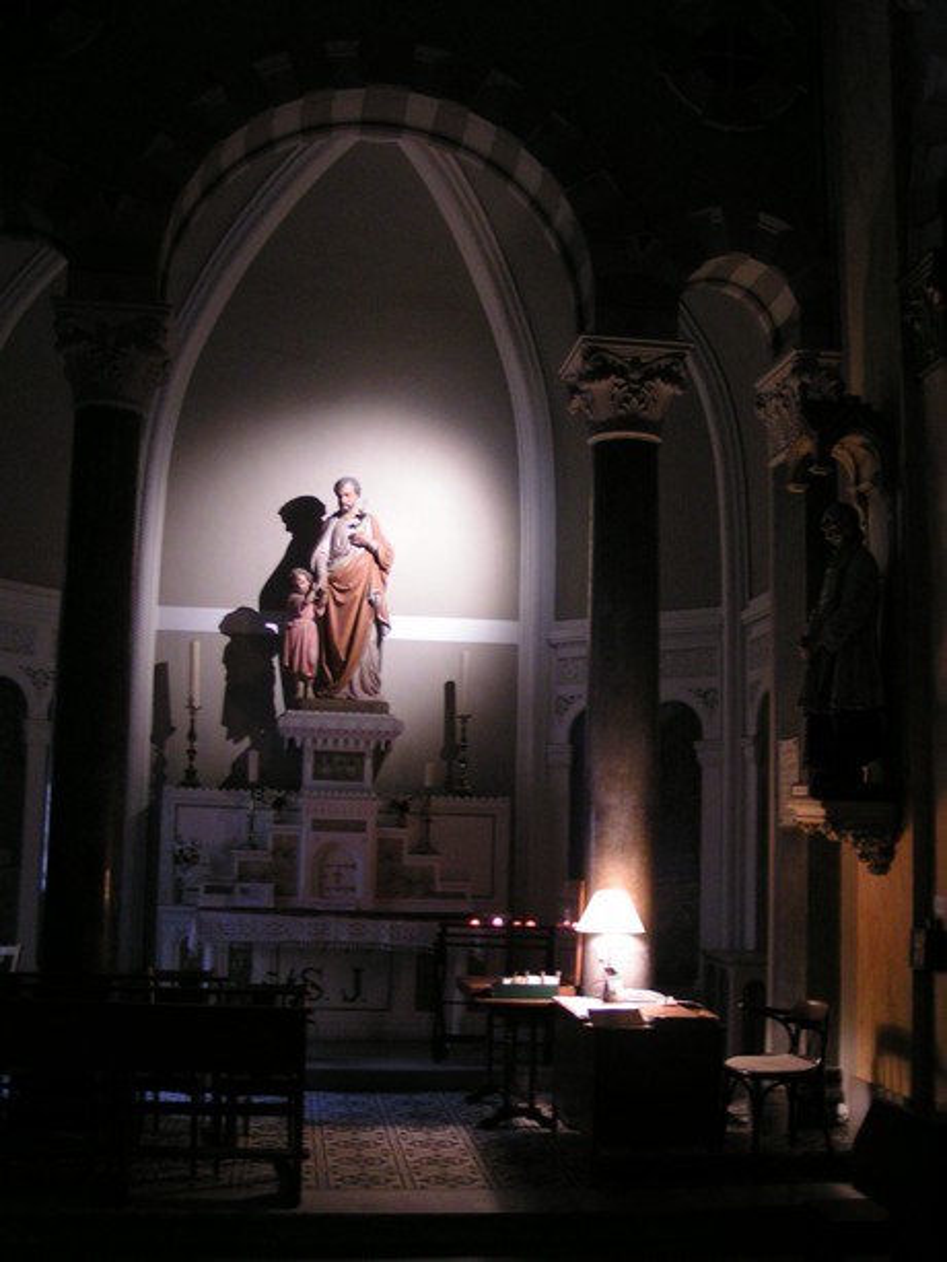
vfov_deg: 49.0
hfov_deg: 37.7
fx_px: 1386
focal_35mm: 38
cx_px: 474
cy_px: 631
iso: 200
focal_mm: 5.8
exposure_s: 1/5
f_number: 2.8
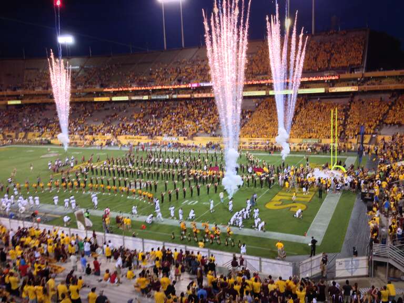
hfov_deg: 55.4
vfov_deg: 42.9
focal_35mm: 33
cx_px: 202
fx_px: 385
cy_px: 152
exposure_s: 1/30
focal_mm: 4.13
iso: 50
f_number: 2.4
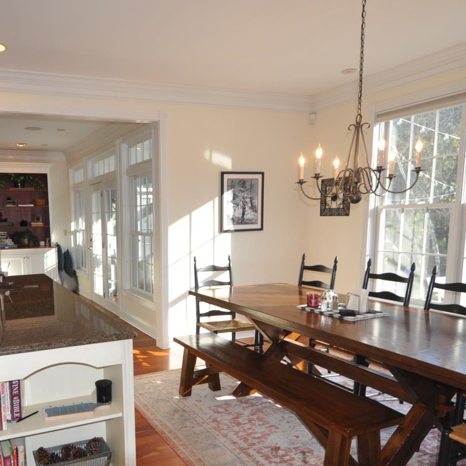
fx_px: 426
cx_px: 133
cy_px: 271
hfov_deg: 55.3
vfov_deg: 57.0
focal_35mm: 28
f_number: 3.5
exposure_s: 1/160
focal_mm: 10
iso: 400
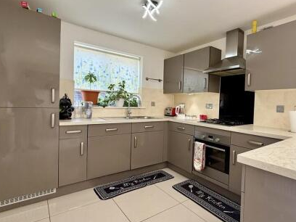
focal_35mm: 20
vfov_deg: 66.0
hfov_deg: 80.8
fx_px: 171
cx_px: 177
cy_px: 108
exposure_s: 1/99
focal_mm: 2.22
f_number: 2.2
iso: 100
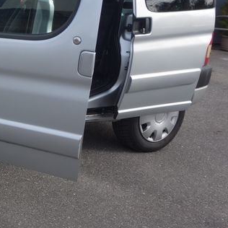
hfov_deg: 20.1
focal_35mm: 77
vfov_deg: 22.3
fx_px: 574
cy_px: 60
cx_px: -89
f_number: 5.6
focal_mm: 10.4
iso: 125
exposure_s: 1/160
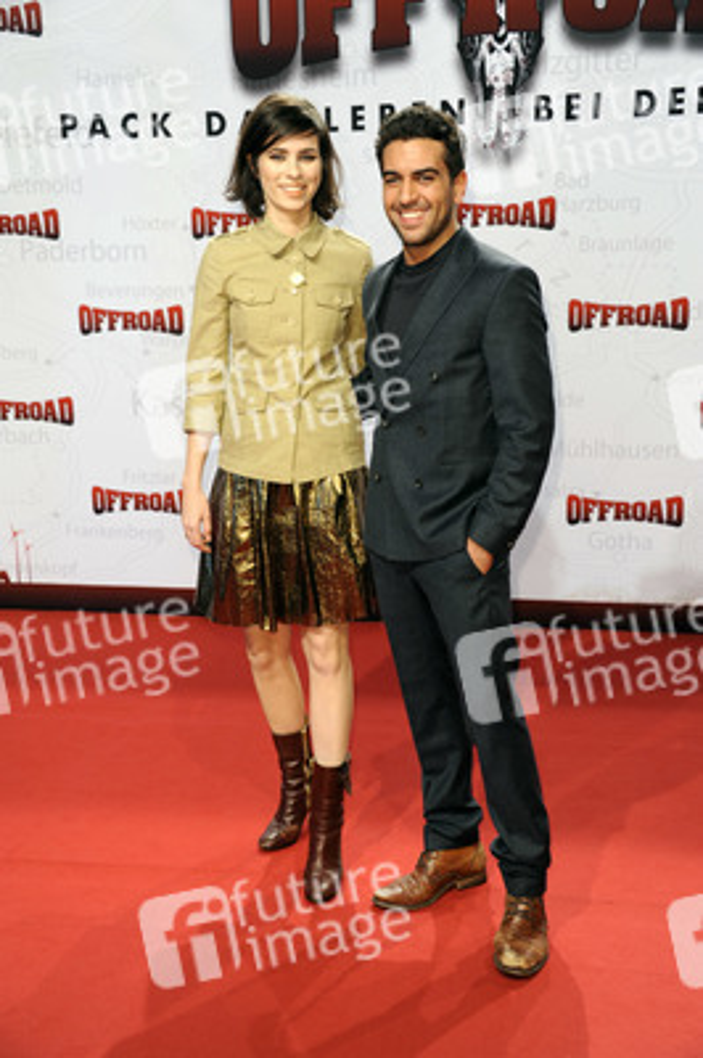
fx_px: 1526
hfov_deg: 25.9
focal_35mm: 52
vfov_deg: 38.2
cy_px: 529
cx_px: 352
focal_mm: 52
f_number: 5.6
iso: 800
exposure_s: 1/125
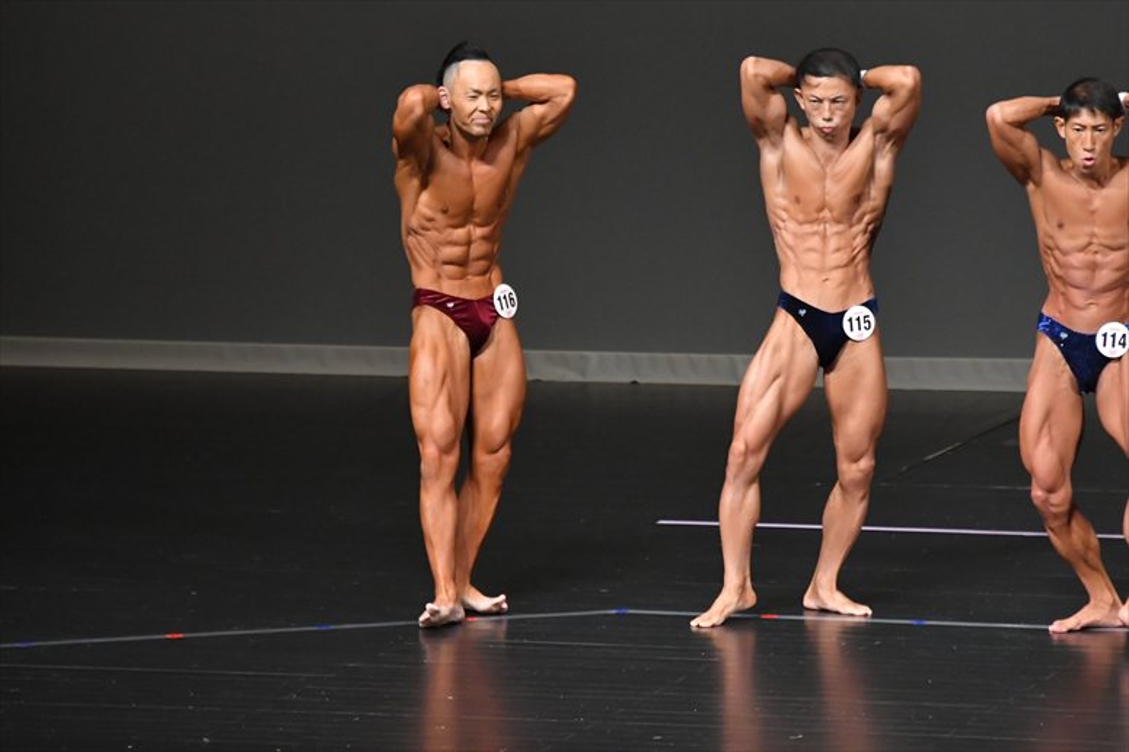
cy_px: 376
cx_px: 564
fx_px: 9874
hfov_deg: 6.5
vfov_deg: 4.4
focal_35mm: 315
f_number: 5.6
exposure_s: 1/400
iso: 5000
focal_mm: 210
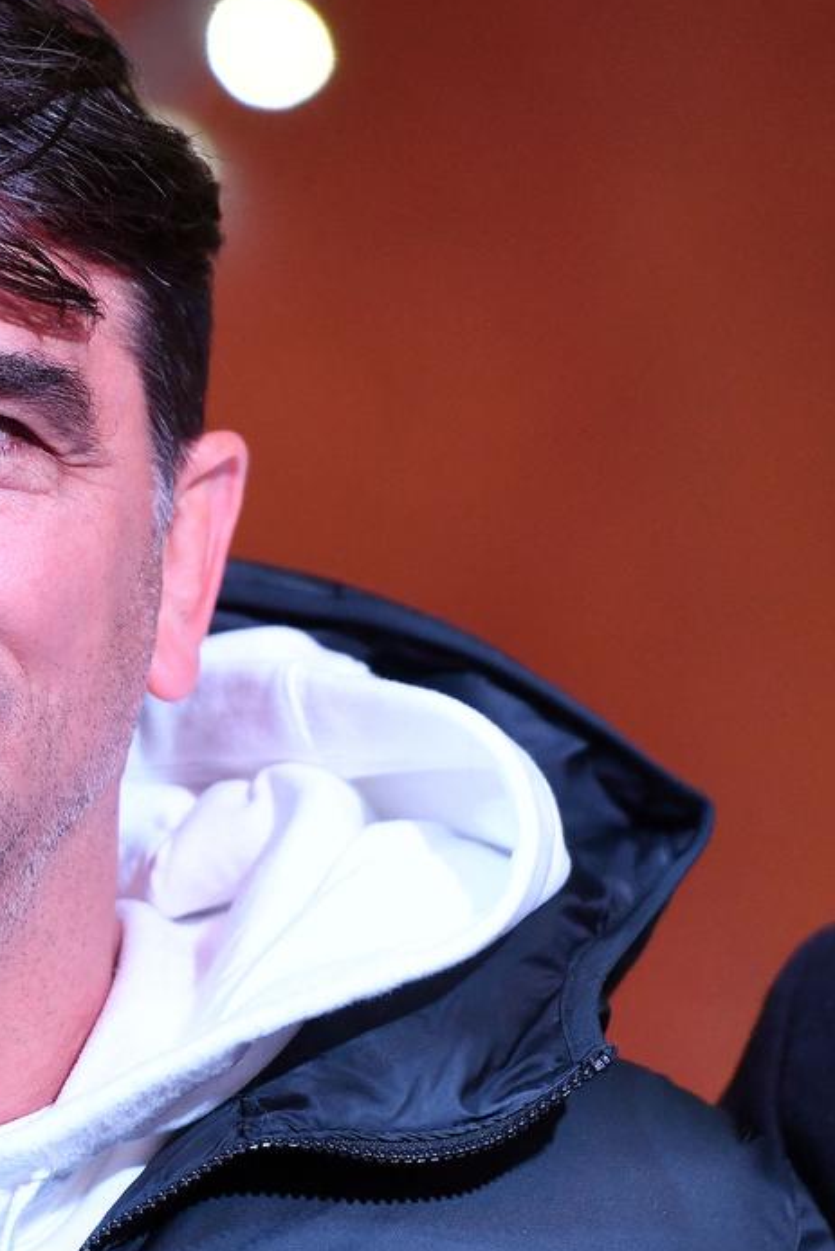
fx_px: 16030
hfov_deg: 3.0
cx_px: -144
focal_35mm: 461
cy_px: 730
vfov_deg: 4.5
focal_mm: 200
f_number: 4
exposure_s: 1/250
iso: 1250
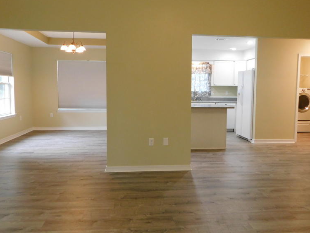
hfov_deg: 56.8
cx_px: 164
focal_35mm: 32
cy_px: 112
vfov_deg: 44.2
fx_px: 287
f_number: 3.2
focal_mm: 5.3
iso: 400
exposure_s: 1/25
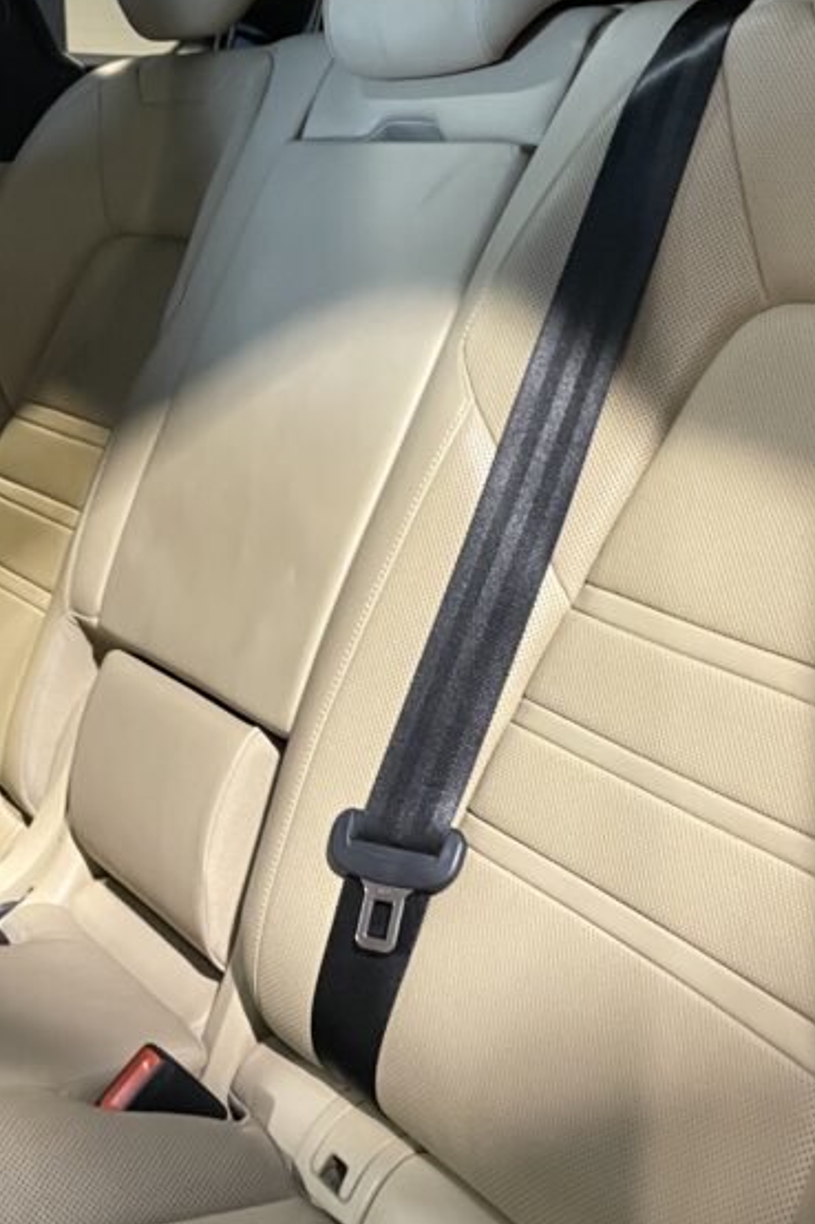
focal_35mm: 50
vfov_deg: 39.5
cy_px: 535
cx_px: 387
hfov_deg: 27.0
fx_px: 1699
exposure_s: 1/33
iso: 640
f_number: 1.6
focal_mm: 4.2
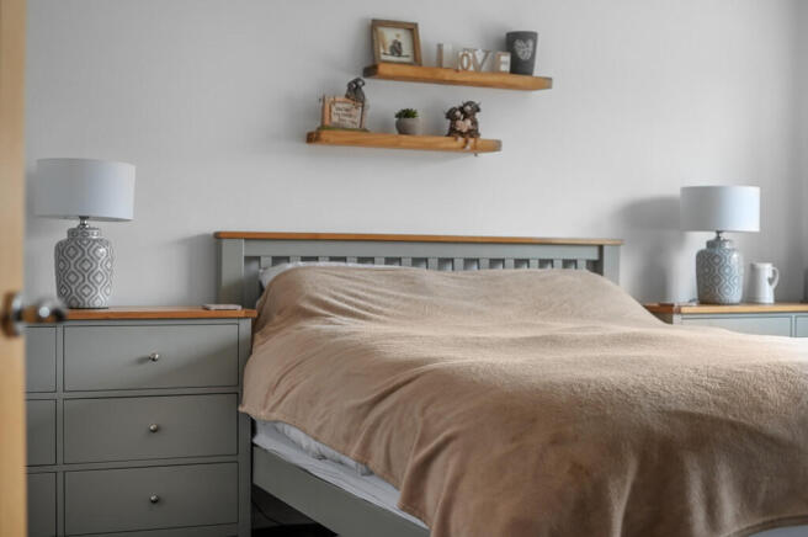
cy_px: 268
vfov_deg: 26.9
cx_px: 404
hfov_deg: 39.6
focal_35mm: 50
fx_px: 1121
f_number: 3.2
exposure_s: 1/2.5
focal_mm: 50
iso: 400
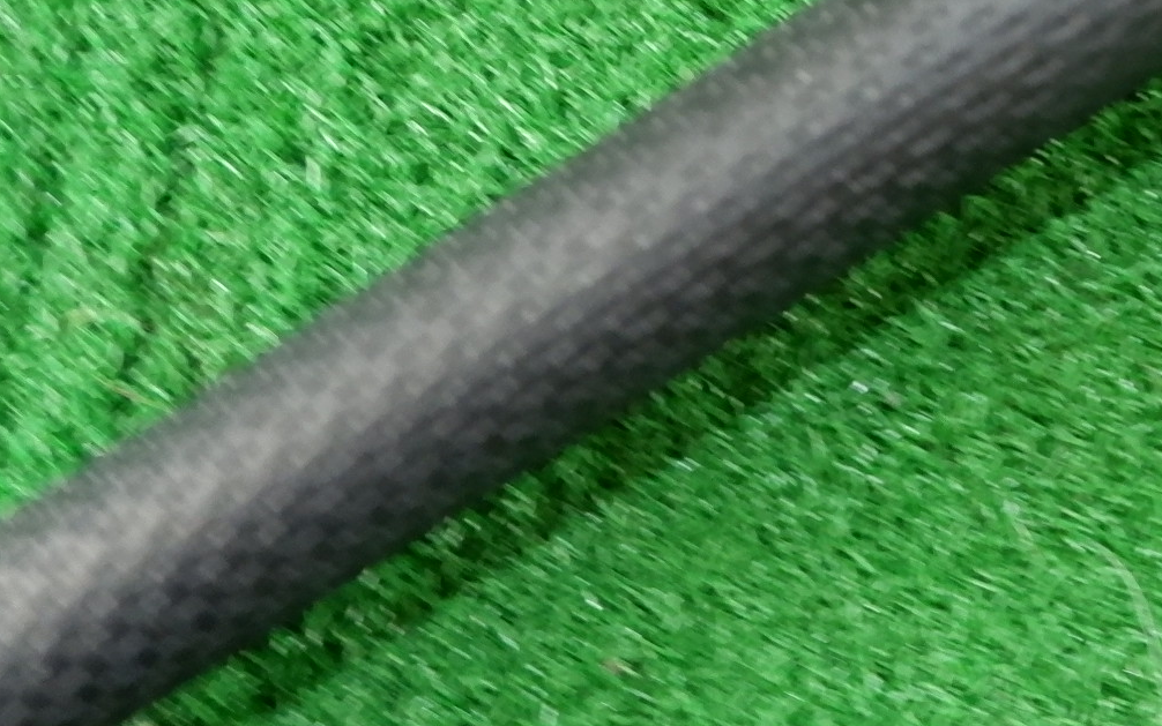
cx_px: 1235
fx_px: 2217
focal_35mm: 70
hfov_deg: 27.2
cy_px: -50
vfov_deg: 18.0
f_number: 3.5
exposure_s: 1/14
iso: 3200
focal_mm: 15
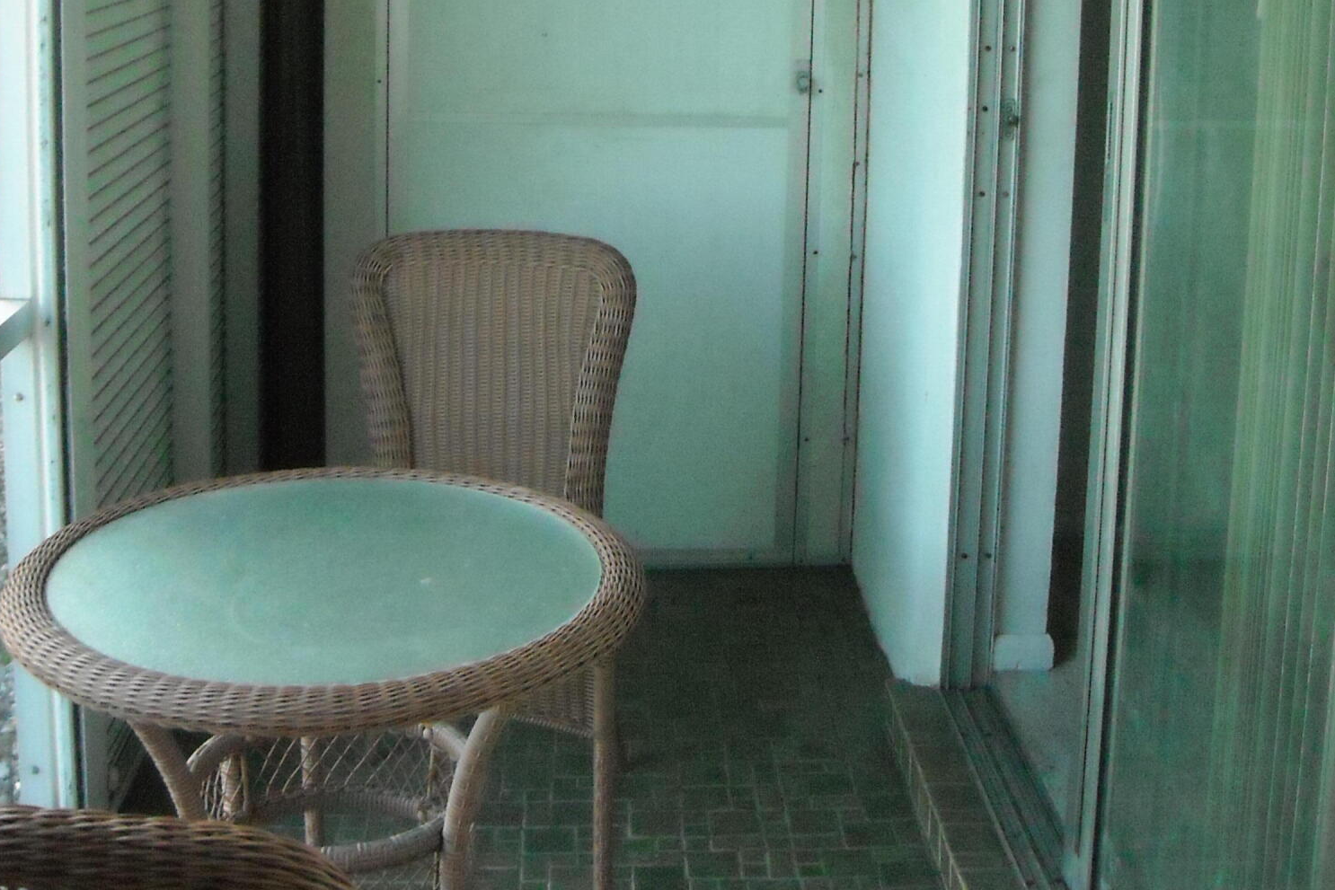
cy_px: 49
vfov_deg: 26.4
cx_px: 664
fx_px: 1817
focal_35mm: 49
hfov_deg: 40.3
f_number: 2.8
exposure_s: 1/218
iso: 800
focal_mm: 5.7
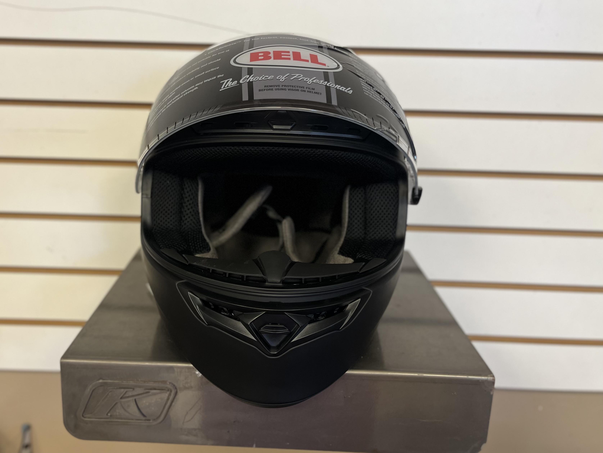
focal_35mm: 26
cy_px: 226
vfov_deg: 53.1
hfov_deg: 67.3
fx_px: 453
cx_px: 302
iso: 100
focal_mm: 5.1
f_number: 1.6
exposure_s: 1/60
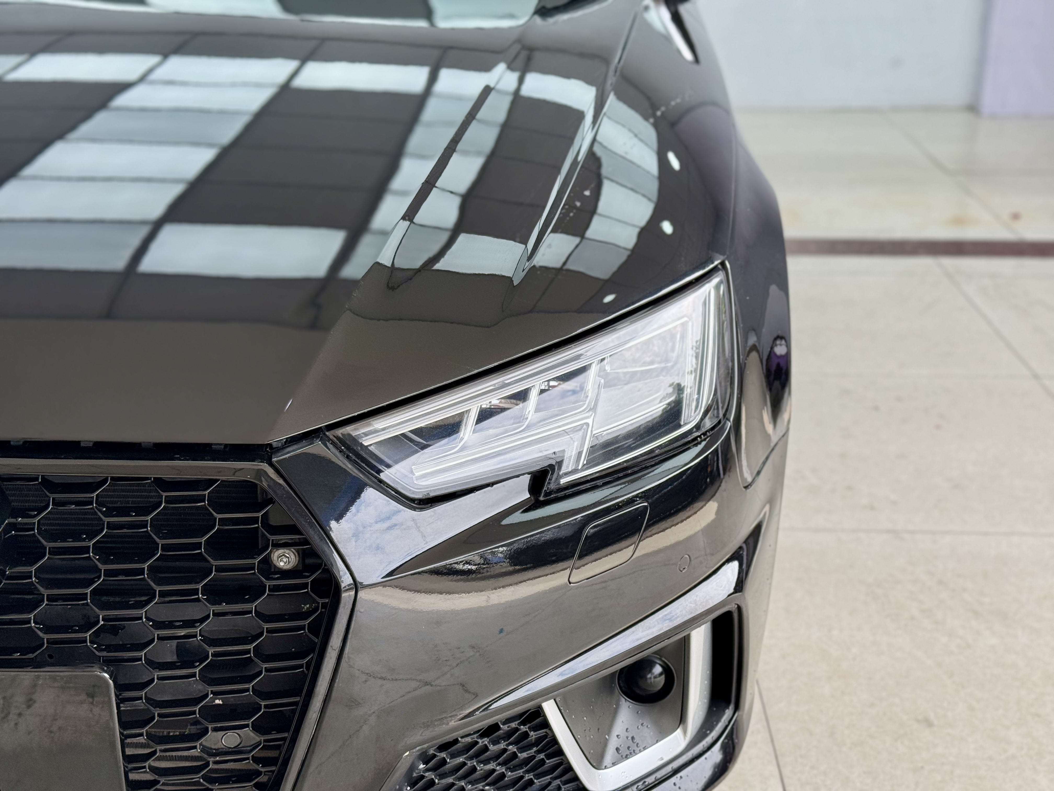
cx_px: 527
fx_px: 1462
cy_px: 396
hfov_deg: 39.7
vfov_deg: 30.3
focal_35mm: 48
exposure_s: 1/715
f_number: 1.78
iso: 64
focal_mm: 6.76
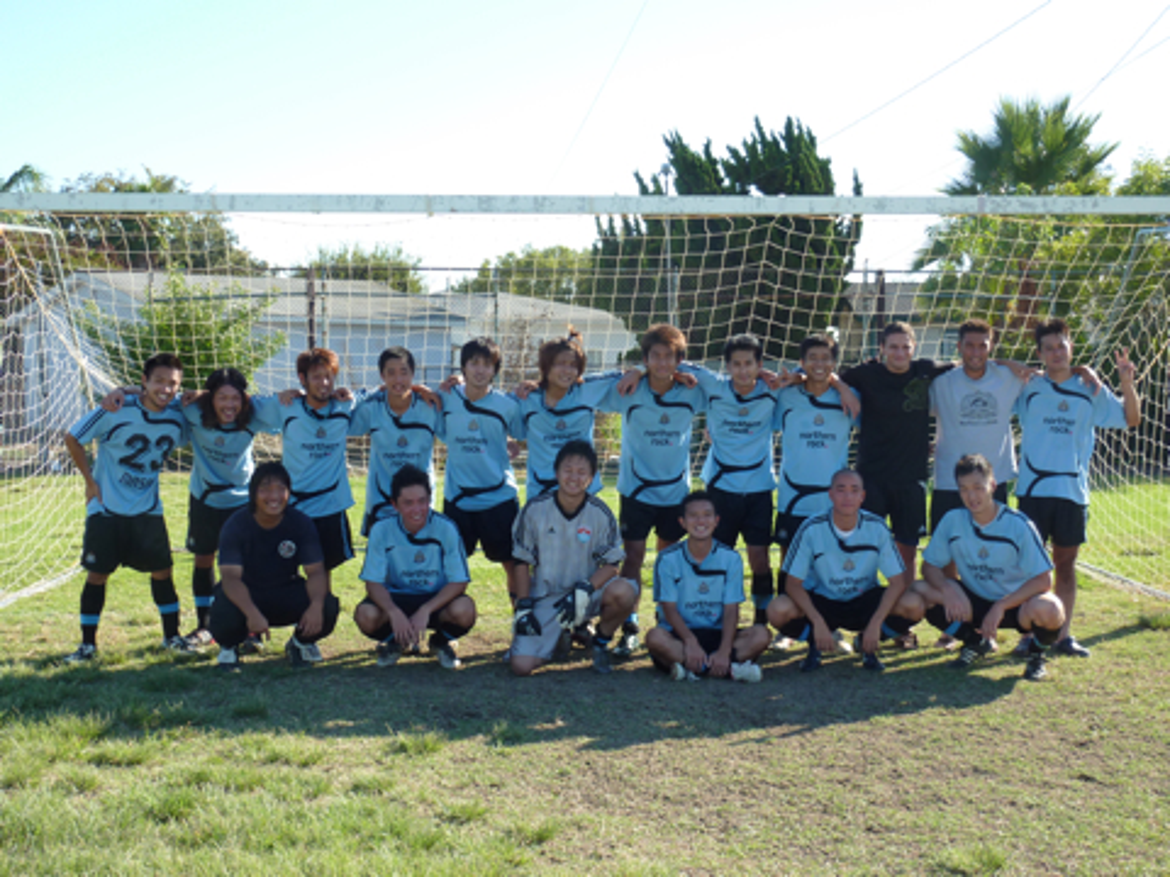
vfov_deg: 32.2
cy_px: 438
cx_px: 585
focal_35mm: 45
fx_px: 1521
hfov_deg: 42.1
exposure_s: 1/250
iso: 80
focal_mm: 7.3
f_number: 3.7
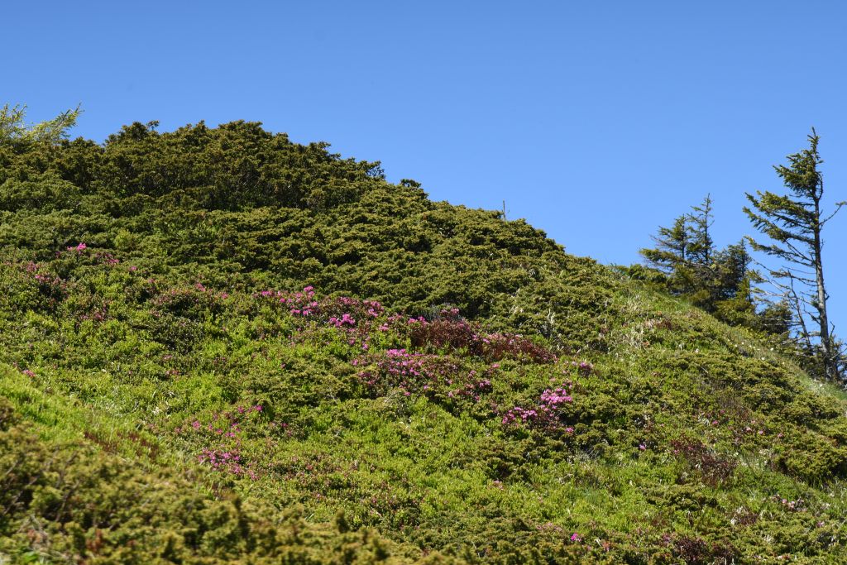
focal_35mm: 180
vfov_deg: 7.6
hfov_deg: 11.4
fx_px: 4235
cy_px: 282
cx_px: 424
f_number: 8
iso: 100
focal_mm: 120
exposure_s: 1/160
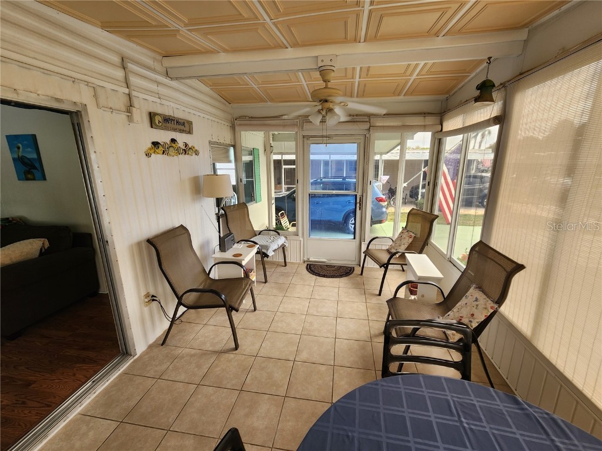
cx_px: 301
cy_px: 226
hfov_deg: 106.2
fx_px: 226
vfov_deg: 89.9
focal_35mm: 13
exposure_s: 1/60
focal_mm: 2.2
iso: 64
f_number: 2.2
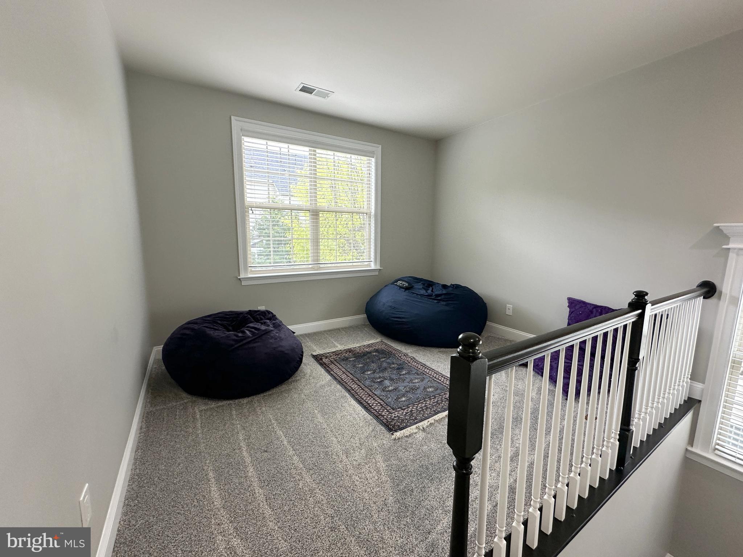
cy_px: 278
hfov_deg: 102.1
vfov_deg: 85.7
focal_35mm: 14
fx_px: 300
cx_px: 372
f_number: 2.2
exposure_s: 1/120
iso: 160
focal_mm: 2.22
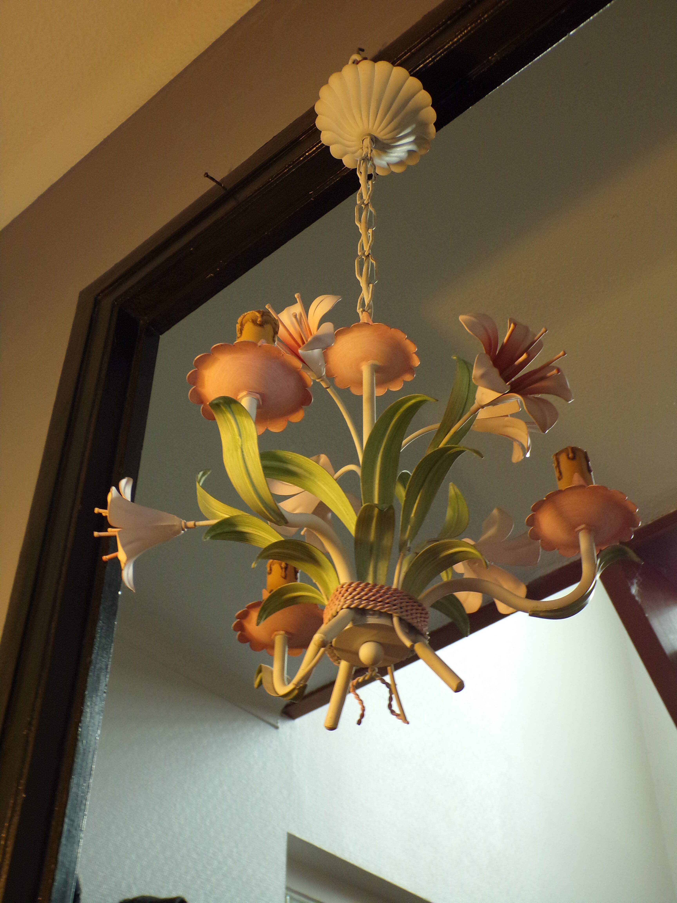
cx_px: 338
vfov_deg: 44.8
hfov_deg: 34.3
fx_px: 1095
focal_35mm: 42
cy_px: 452
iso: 200
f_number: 3.4
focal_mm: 7.6
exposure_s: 1/20
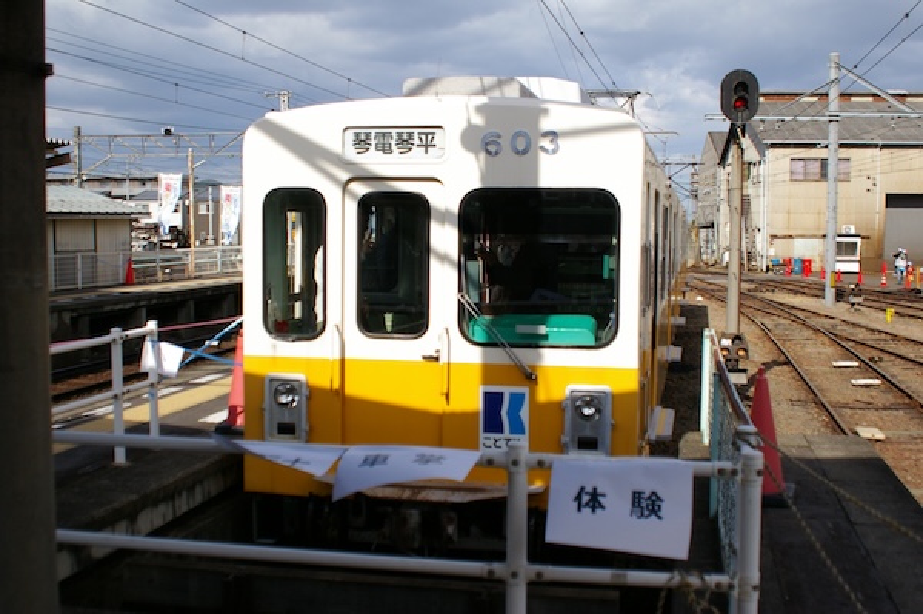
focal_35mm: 42
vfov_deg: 31.8
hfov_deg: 46.4
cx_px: 462
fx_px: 1076
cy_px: 307
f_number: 4
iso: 400
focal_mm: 28
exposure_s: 1/4000
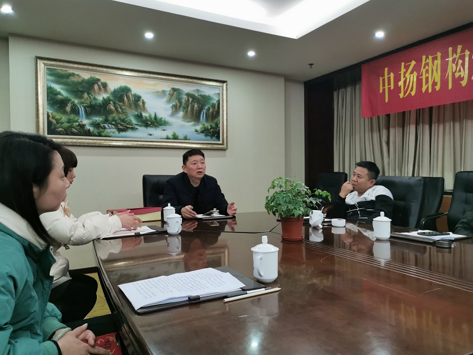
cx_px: 236
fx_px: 369
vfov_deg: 51.4
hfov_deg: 65.3
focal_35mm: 27
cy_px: 178
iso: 200
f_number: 1.8
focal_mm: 5.58
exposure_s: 1/50
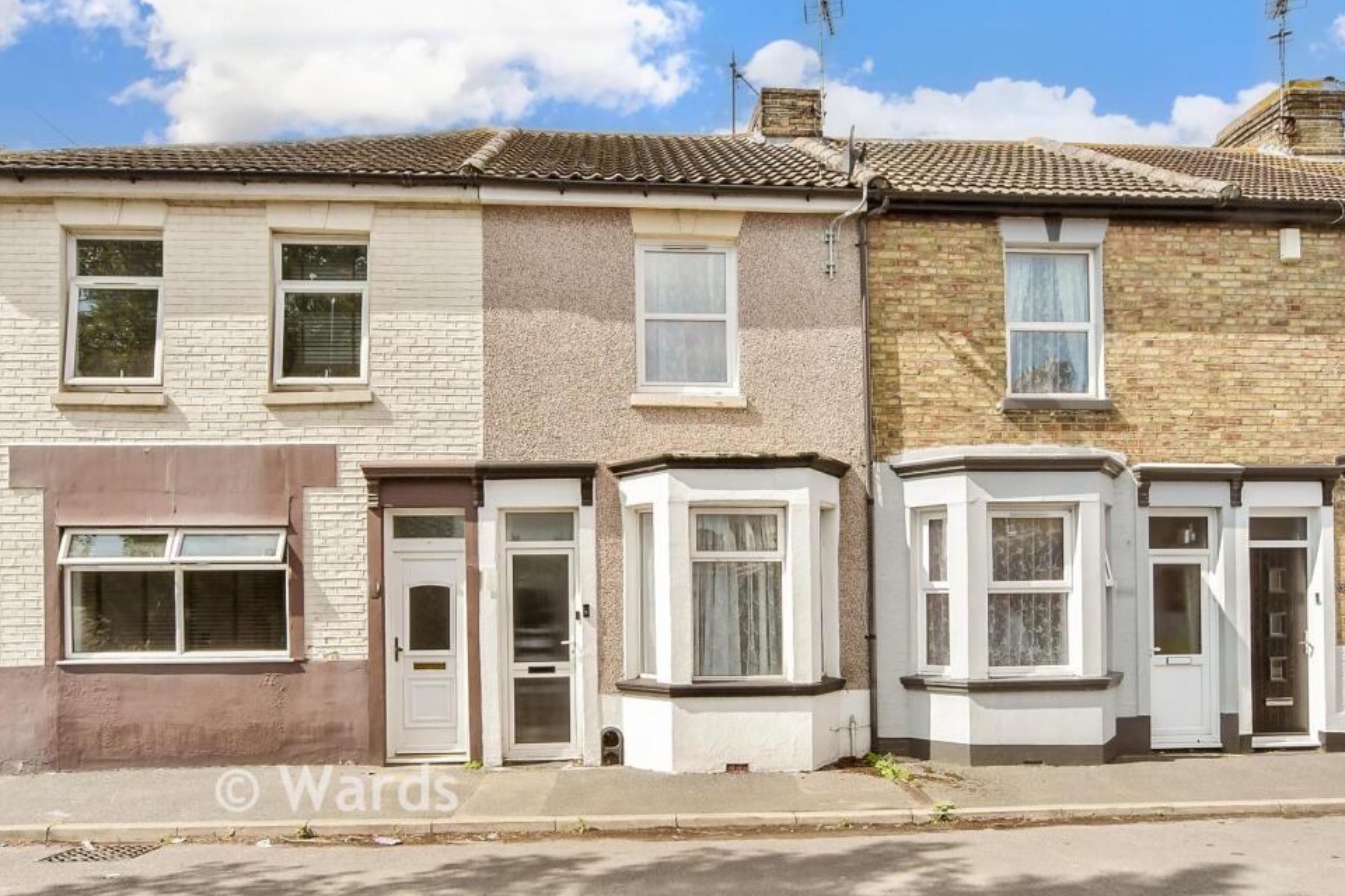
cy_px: 461
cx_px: 681
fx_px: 598
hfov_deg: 96.7
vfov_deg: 73.7
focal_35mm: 16
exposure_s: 1/500
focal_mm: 10
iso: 640
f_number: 11
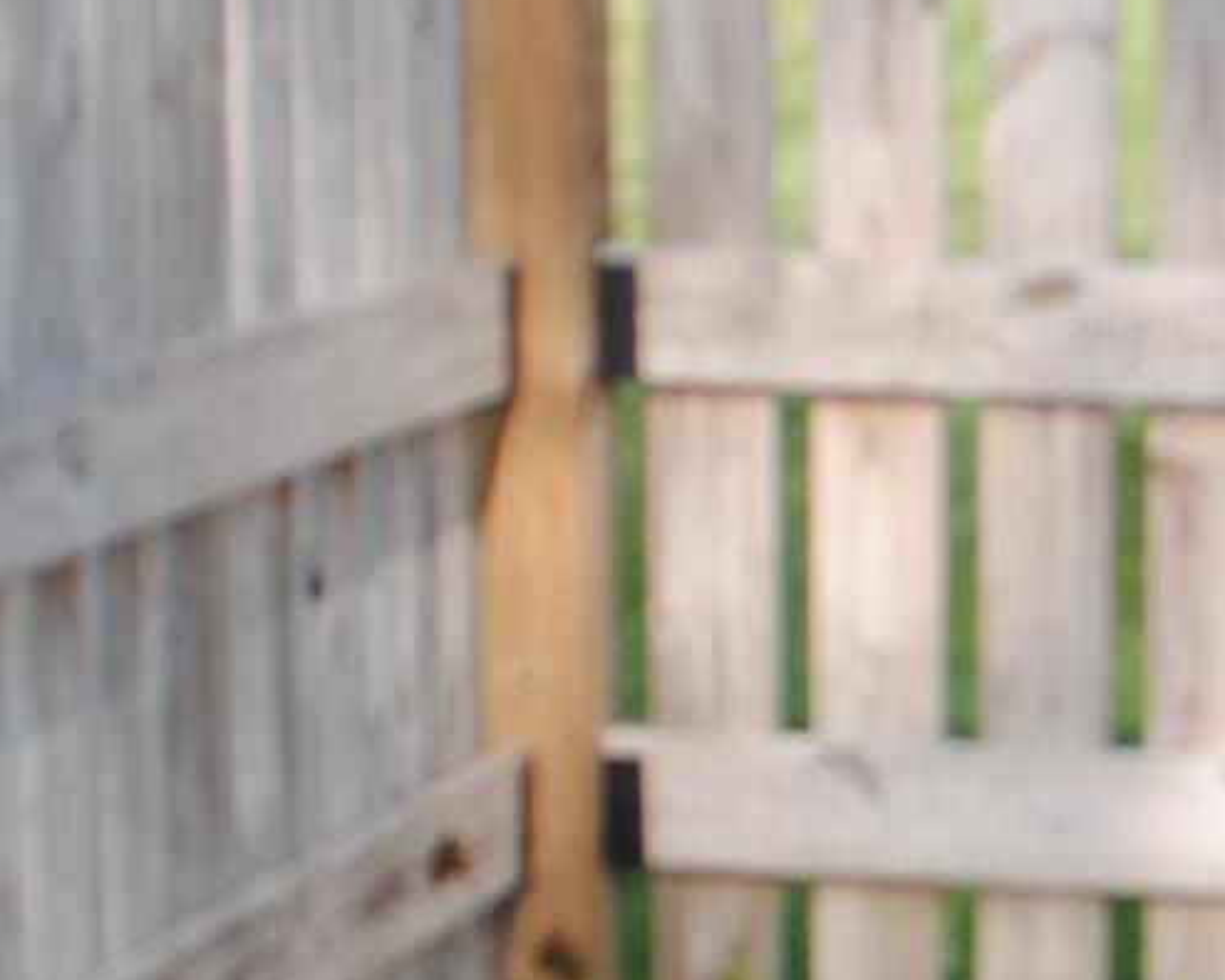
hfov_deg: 12.5
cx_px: 1604
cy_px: 903
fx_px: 5401
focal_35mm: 149
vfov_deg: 10.3
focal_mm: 18
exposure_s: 1/160
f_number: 6.3
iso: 100
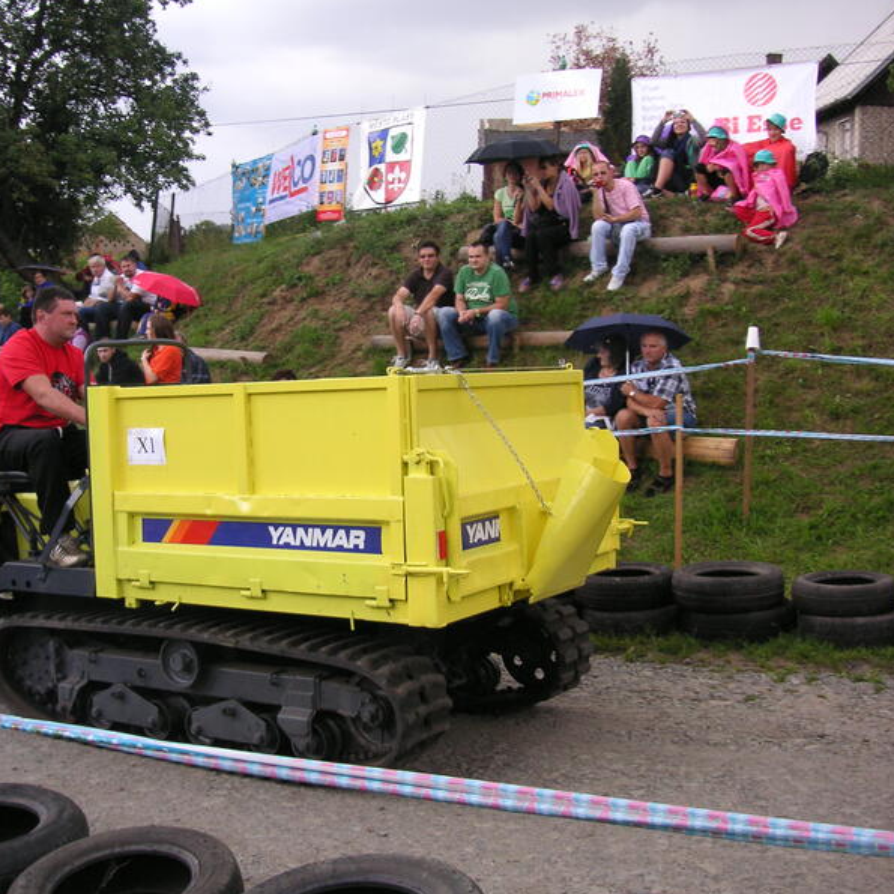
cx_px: 325
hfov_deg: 38.1
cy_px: 448
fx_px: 1286
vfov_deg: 38.3
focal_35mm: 44
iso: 50
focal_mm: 6.1
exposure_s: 1/250
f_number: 2.8
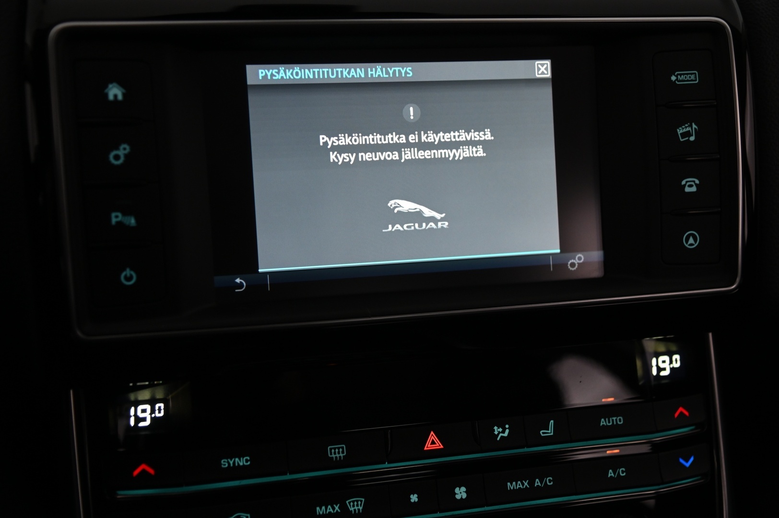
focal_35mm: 48
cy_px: 259
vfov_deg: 28.0
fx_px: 1038
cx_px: 390
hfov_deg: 41.1
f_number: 4
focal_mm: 48
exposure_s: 1/125
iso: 2000
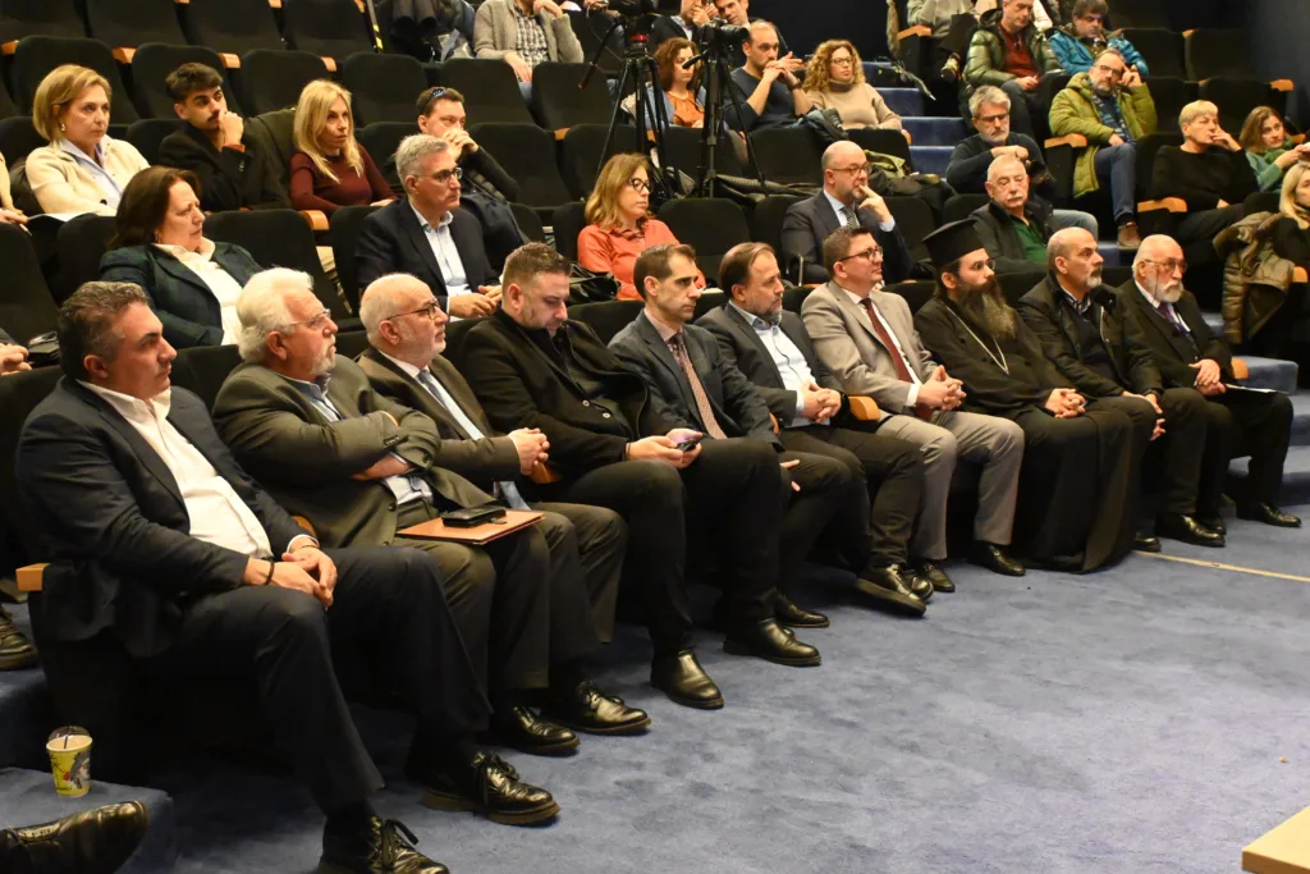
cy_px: 437
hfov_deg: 43.6
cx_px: 655
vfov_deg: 29.9
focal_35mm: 45
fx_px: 1638
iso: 10000
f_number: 4.8
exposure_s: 1/60
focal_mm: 30
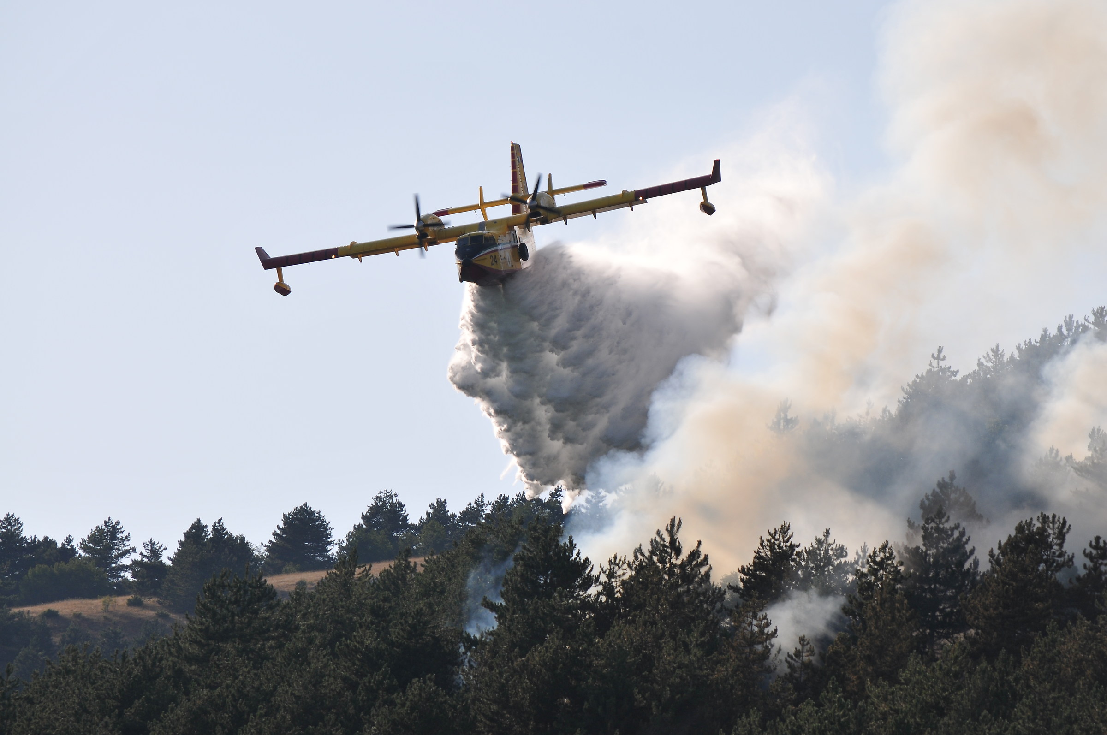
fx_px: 9214
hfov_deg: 6.9
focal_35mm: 300
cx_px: 554
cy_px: 368
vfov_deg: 4.6
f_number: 10
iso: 200
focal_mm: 200
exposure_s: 1/640
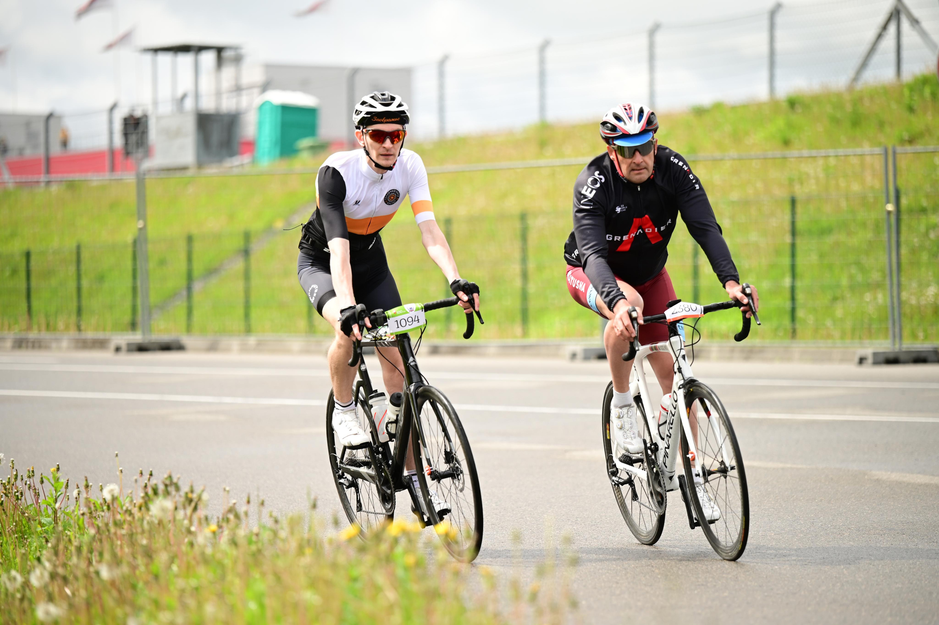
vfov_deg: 8.6
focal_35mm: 160
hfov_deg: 12.8
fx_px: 4171
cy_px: 312
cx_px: 470
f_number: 2.8
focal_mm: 160
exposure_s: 1/1600
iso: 200
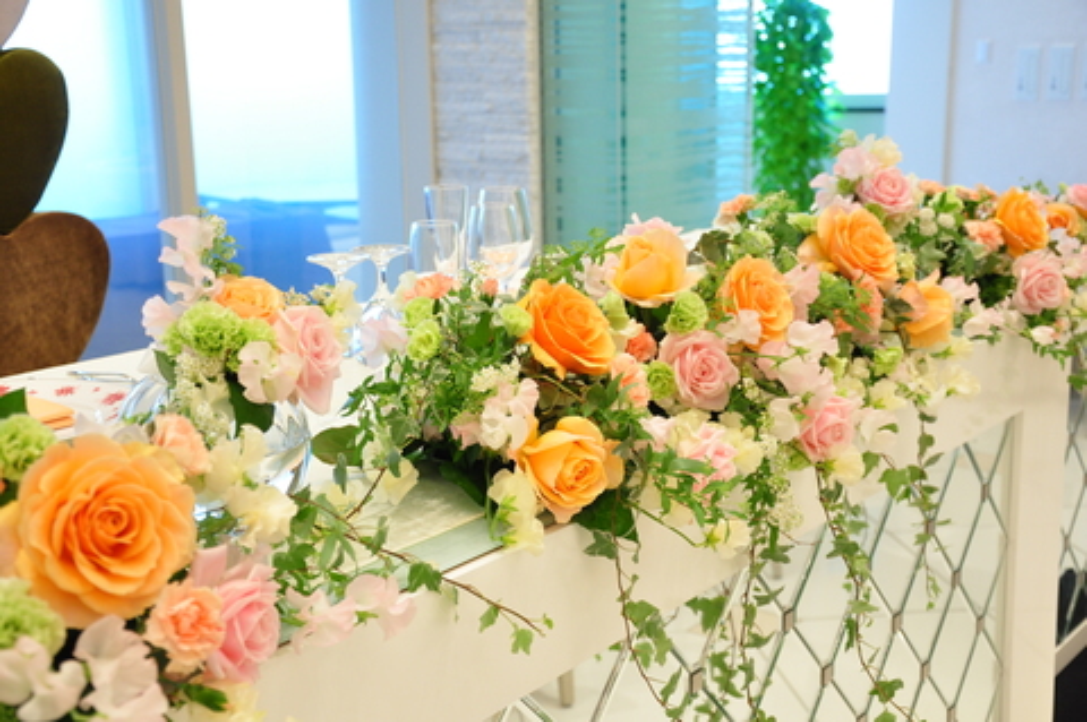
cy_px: 361
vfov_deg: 26.4
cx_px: 544
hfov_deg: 38.9
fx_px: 1538
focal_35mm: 51
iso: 800
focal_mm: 34
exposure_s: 1/60
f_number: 4.2
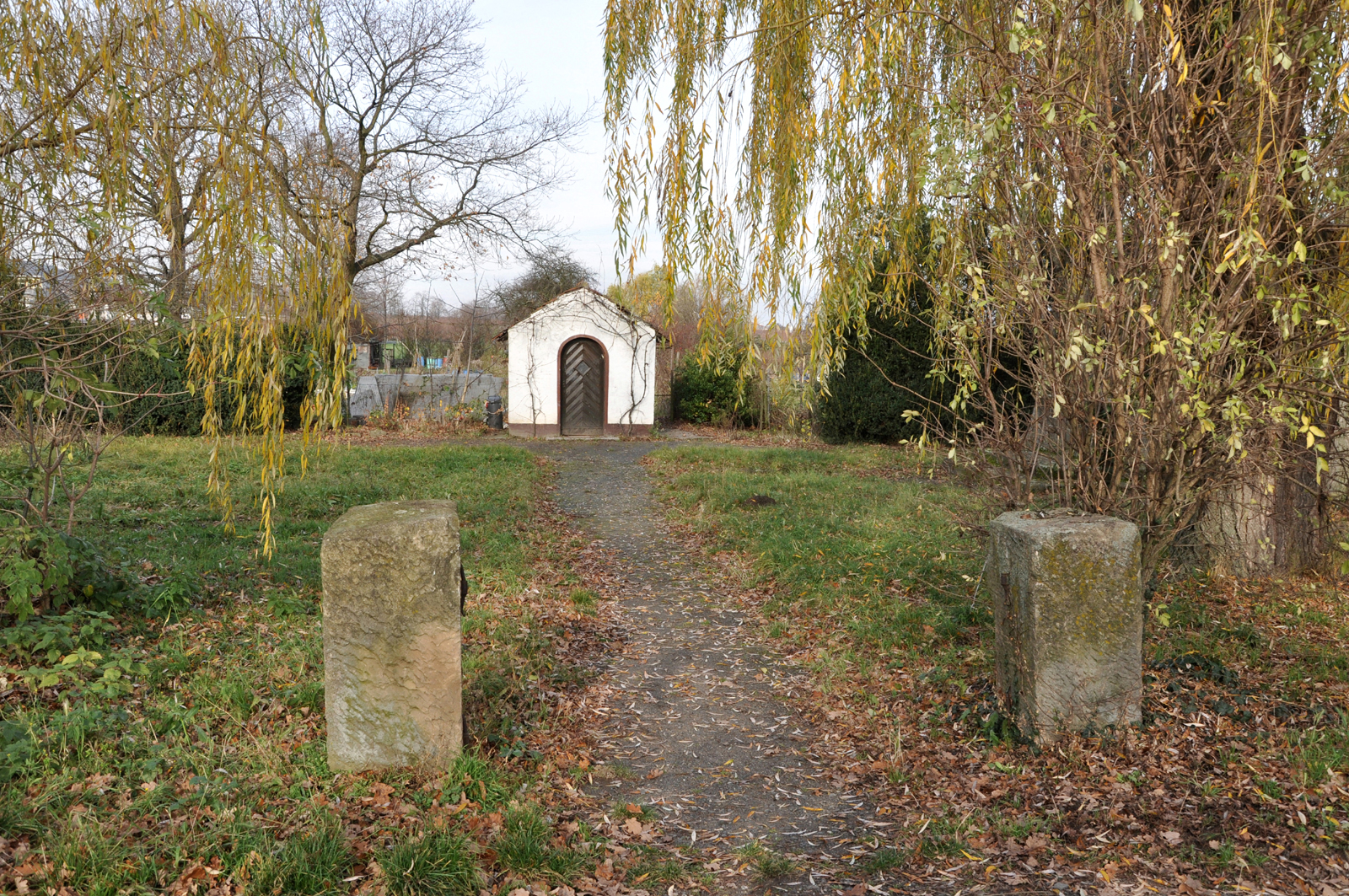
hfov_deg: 59.5
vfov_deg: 41.6
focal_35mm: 32
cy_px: 448
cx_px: 674
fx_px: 1179
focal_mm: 21
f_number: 9
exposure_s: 1/320
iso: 400
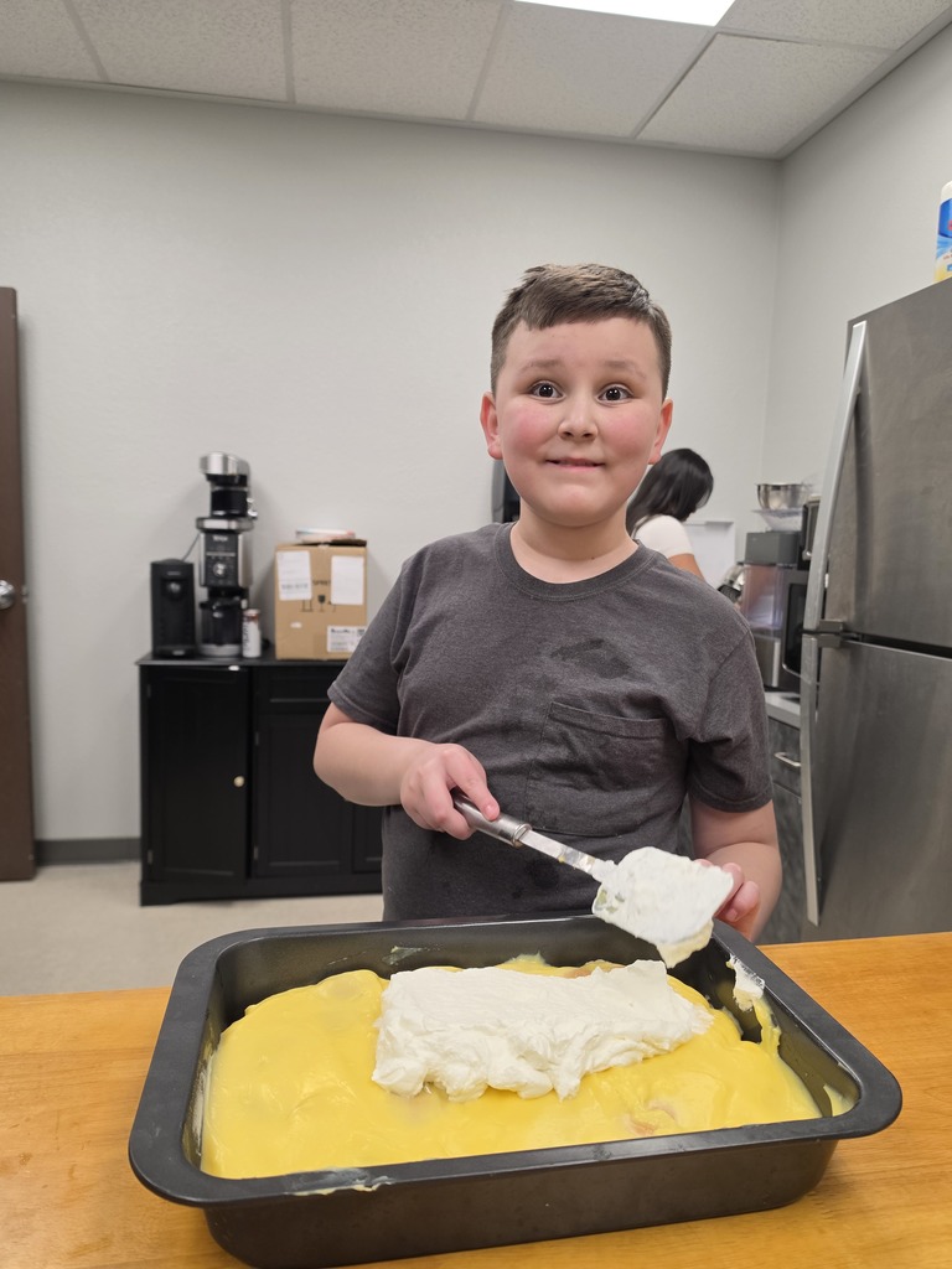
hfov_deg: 58.9
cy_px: 634
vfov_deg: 73.9
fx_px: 843
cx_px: 476
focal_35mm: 23
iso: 125
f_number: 1.4
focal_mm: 6.5
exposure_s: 1/180
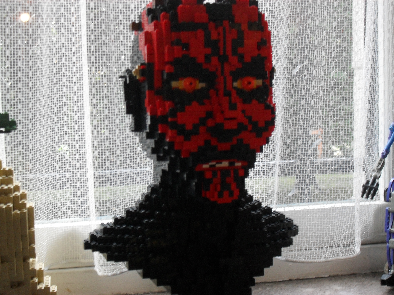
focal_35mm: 57
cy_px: 148
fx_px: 649
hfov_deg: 33.8
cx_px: 197
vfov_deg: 25.7
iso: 200
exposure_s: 1/8
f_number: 4.3
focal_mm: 10.1
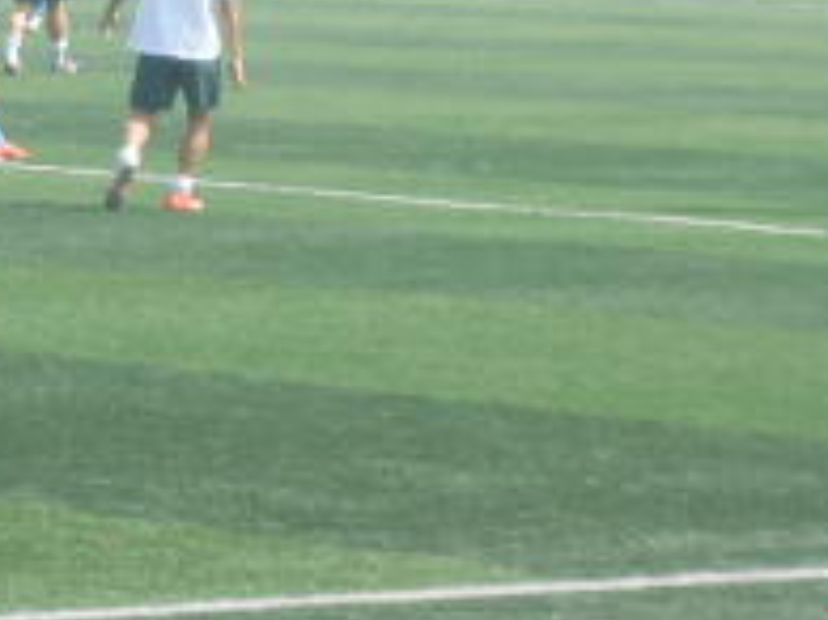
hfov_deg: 5.2
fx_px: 9179
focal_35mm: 384
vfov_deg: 3.9
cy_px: -191
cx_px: 416
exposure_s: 1/350
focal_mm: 19.8
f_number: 4.5
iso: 50
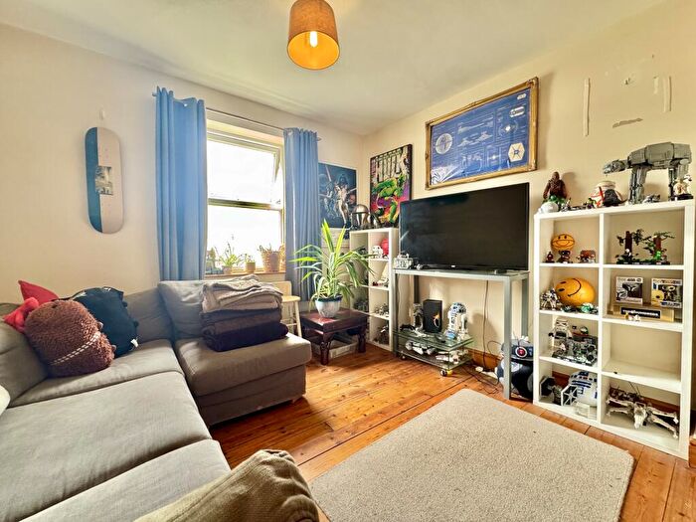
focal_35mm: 14
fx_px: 281
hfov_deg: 102.1
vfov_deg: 85.7
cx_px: 348
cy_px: 261
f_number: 2.2
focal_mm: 2.22
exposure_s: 1/50
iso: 250
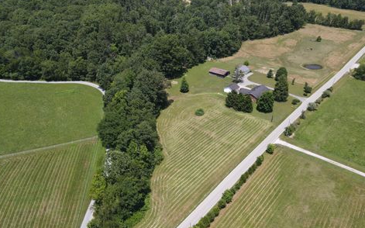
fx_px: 268
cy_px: 140
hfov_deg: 68.4
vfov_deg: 45.7
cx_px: 187
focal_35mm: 27
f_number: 2.8
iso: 100
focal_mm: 4.5
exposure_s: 1/500
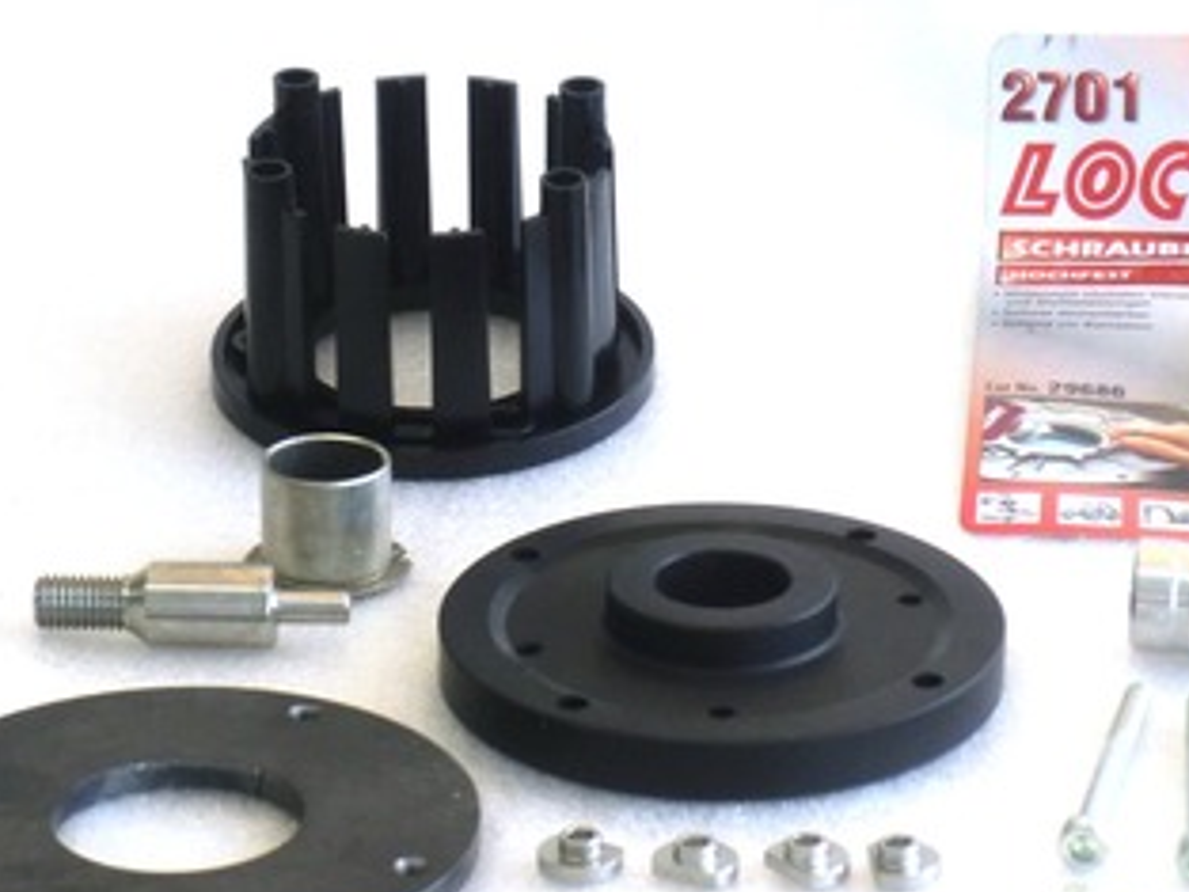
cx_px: 726
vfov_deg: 9.7
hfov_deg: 12.9
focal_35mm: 153
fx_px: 5257
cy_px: 503
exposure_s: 1/100
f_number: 5.9
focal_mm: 18.6
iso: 200
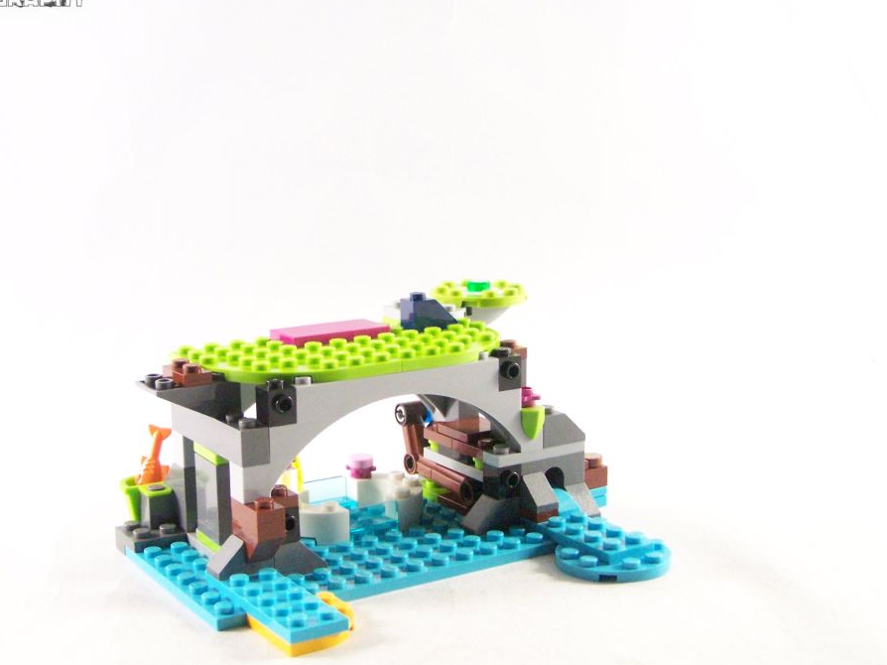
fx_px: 1409
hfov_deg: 34.9
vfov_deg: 26.5
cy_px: 327
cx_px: 393
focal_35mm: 55
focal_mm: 8
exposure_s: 1/60
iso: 400
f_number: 3.2
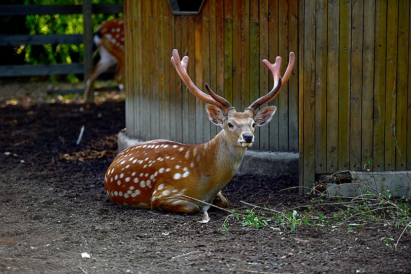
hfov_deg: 11.7
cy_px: 137
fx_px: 1998
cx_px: 206
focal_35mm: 175
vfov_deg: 7.8
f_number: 2.8
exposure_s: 1/640
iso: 100
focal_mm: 175
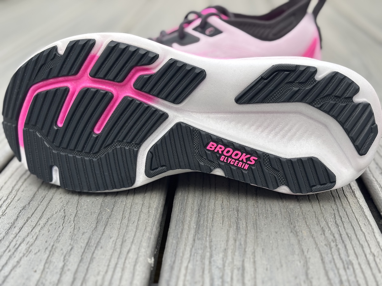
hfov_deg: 36.8
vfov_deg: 28.0
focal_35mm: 52
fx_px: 574
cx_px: 191
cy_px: 143
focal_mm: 5.96
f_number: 1.6
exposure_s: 1/199
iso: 32
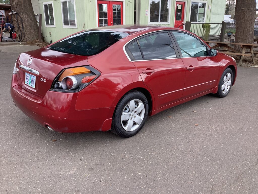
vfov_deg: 45.4
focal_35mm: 31
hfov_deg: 58.4
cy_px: 97
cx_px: 129
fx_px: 231
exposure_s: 1/120
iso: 40
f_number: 2.4
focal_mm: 3.3
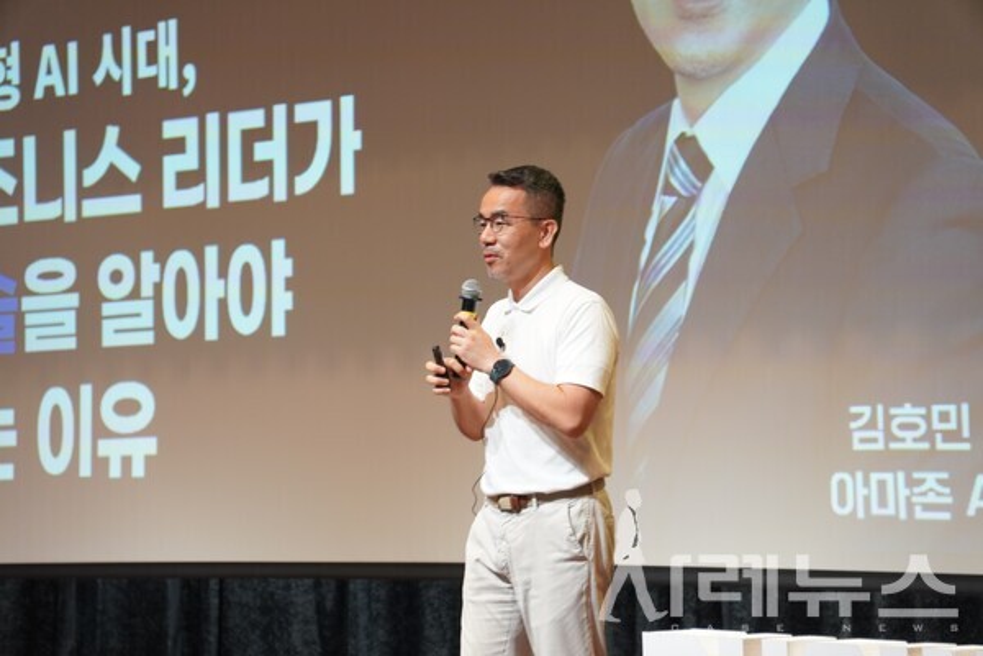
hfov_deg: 19.5
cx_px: 492
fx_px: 2867
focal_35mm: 105
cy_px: 328
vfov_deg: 13.0
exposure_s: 1/60
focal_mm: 70
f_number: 2.8
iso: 800
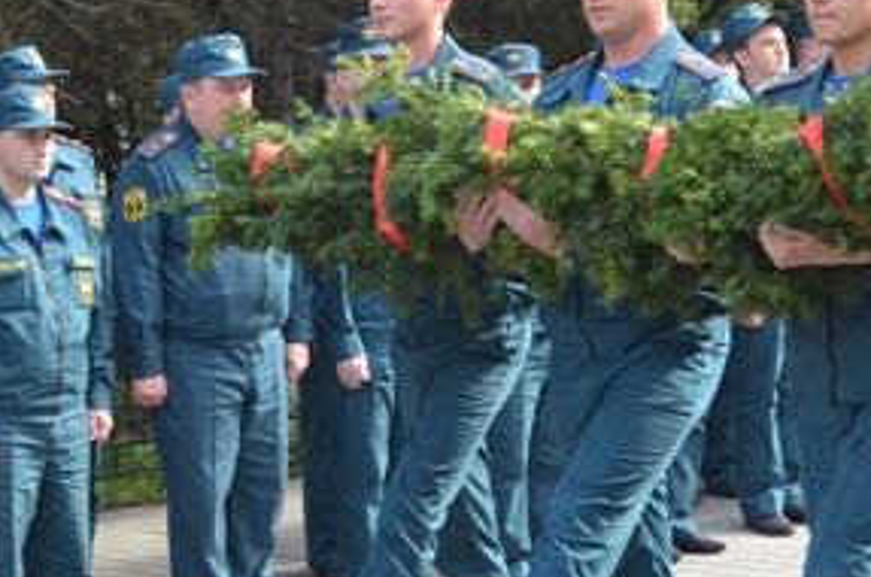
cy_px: 395
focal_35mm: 121
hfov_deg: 16.9
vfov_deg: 11.2
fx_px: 2931
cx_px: 385
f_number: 4.5
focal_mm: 29
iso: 800
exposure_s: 1/500
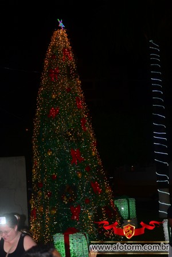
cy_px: 128
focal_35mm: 78
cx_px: 86
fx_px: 559
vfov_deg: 26.0
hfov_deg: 17.5
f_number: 5
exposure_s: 1/80
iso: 800
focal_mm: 52
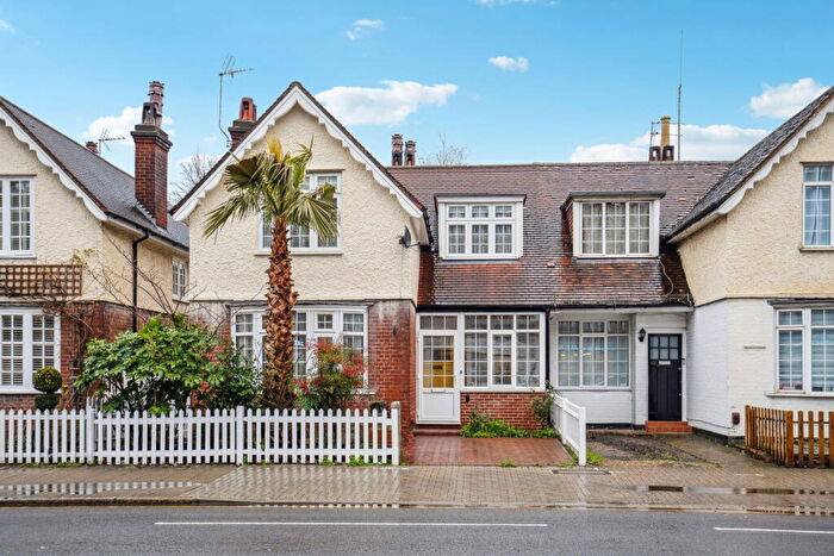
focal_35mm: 35
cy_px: 278
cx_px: 417
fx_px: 811
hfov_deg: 54.4
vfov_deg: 37.9
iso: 320
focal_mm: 35
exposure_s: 1/125
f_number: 4.5
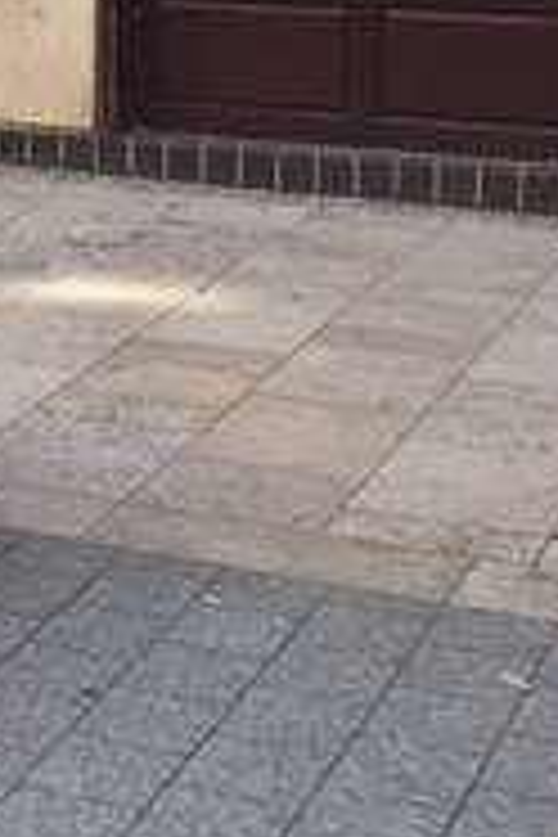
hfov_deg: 11.2
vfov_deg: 19.0
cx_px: -752
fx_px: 2418
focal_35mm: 104
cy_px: -36
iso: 25
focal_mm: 4.15
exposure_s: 1/291
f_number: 2.2
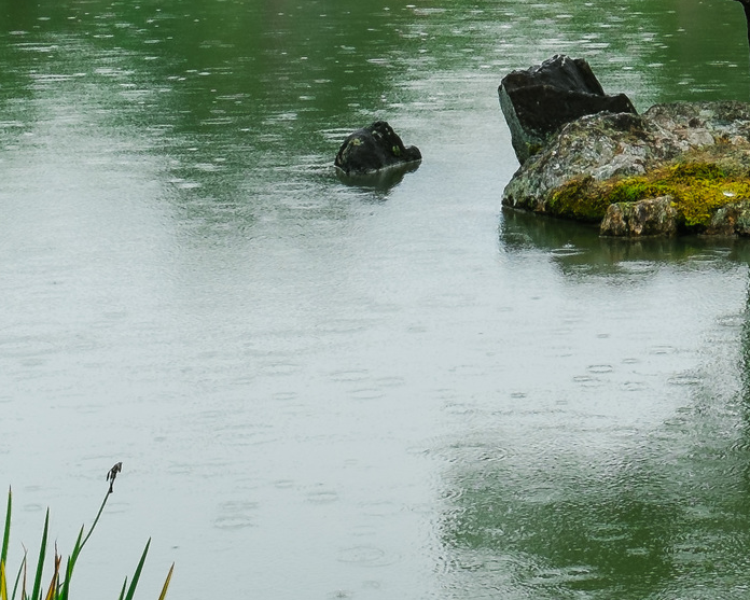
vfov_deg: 12.4
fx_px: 2620
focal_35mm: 118
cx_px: 1036
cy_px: -297
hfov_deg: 15.3
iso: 200
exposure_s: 1/125
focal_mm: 23
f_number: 7.1
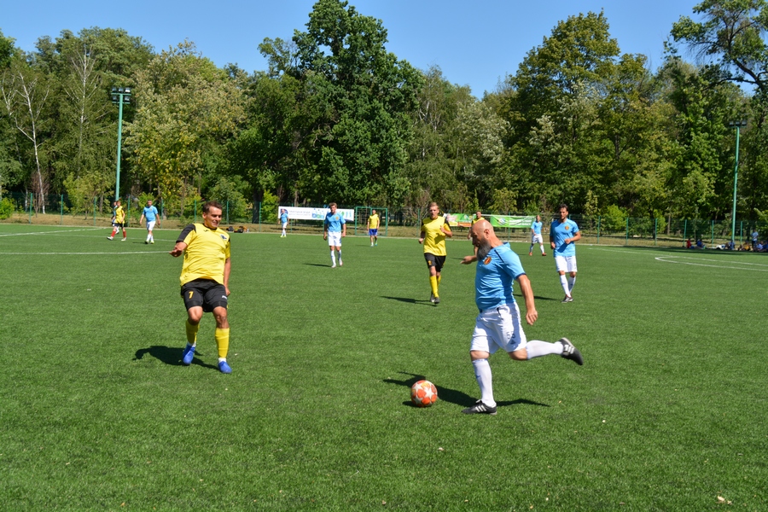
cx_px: 384
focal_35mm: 44
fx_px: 928
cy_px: 256
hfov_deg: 45.0
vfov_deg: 30.8
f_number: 8
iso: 100
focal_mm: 29
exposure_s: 1/250
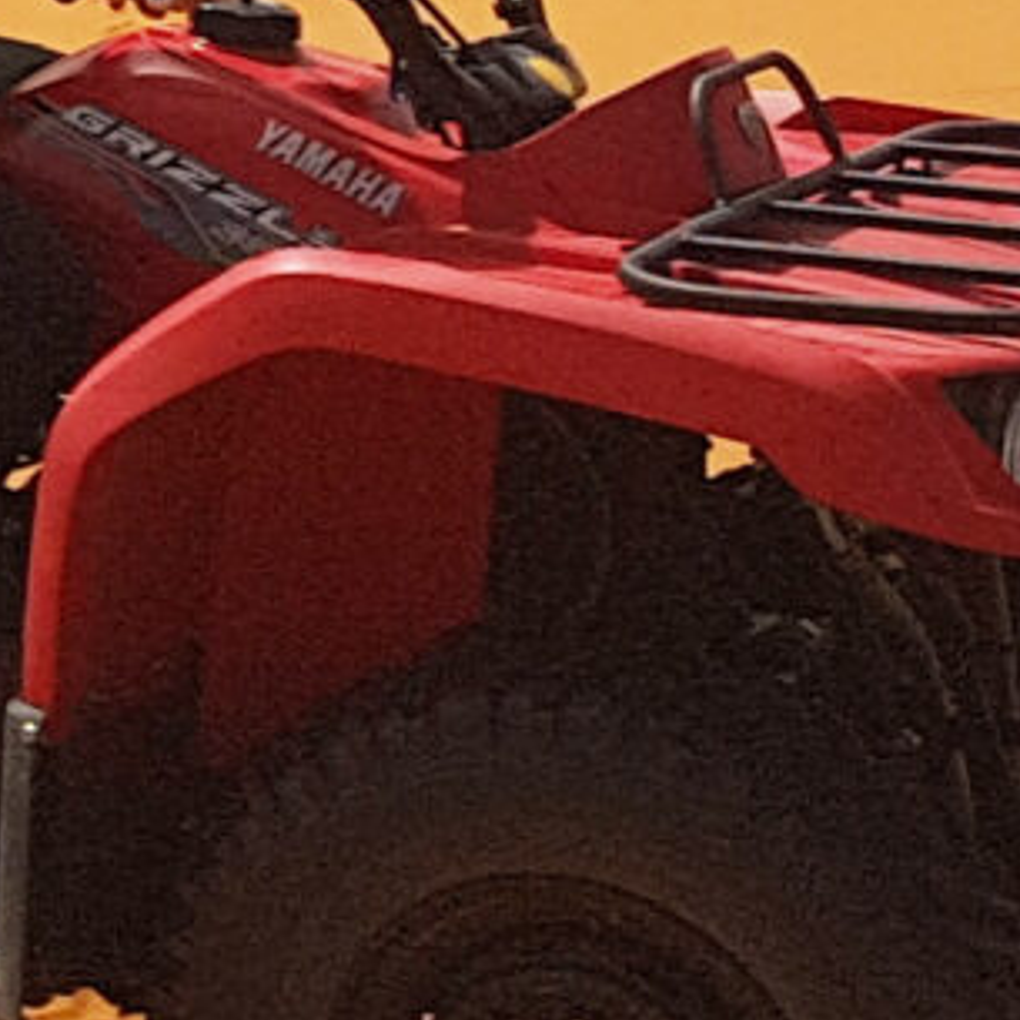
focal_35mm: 193
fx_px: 6434
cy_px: -819
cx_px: -2027
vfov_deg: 8.7
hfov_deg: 7.9
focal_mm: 4.2
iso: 40
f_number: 1.7
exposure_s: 1/3760
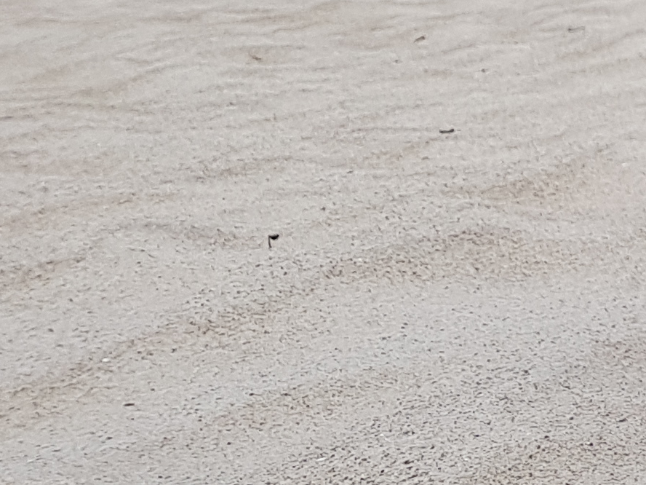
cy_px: -7
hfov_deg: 13.7
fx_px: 2202
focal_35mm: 118
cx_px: 1371
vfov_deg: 12.4
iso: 40
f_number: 1.7
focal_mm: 4.2
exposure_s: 1/2232
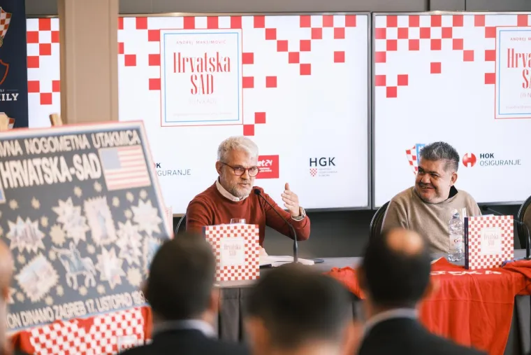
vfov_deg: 12.1
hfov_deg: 18.1
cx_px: 266
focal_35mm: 113
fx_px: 1667
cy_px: 178
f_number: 1.2
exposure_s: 1/500
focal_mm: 75
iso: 800
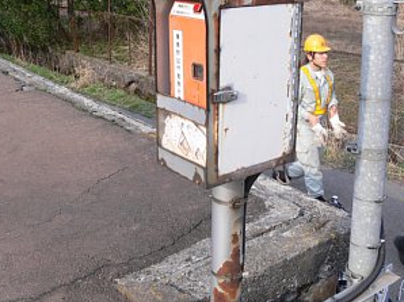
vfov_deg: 30.7
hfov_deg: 40.4
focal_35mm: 47
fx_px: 548
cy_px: 106
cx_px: 172
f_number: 5
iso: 80
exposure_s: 1/125
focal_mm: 7.4
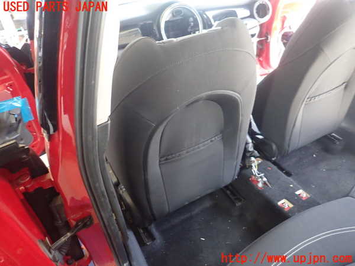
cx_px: 178
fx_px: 256
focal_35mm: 25
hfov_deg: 69.4
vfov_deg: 54.9
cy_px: 133
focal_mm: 4.5
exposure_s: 1/30
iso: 640
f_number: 2
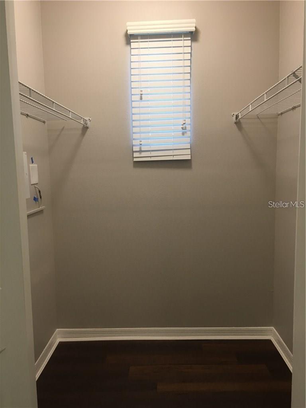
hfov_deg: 48.2
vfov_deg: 61.7
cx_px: 153
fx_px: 342
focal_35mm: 29
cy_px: 204
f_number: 2.2
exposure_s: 1/30
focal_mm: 4.15
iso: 80
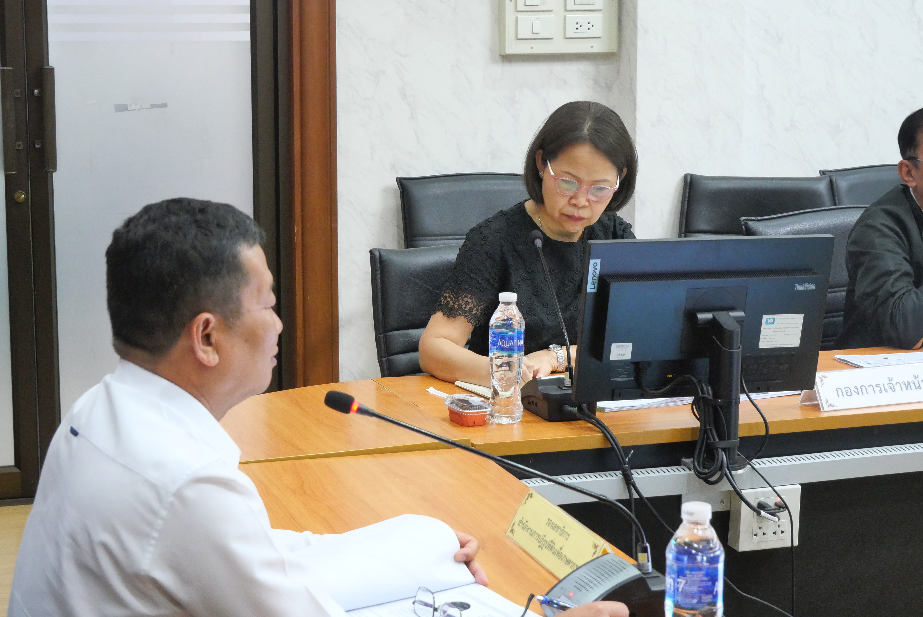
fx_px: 1898
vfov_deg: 18.5
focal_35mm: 74
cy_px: 308
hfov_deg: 27.3
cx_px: 462
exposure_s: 1/25
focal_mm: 36
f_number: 6.3
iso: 3200
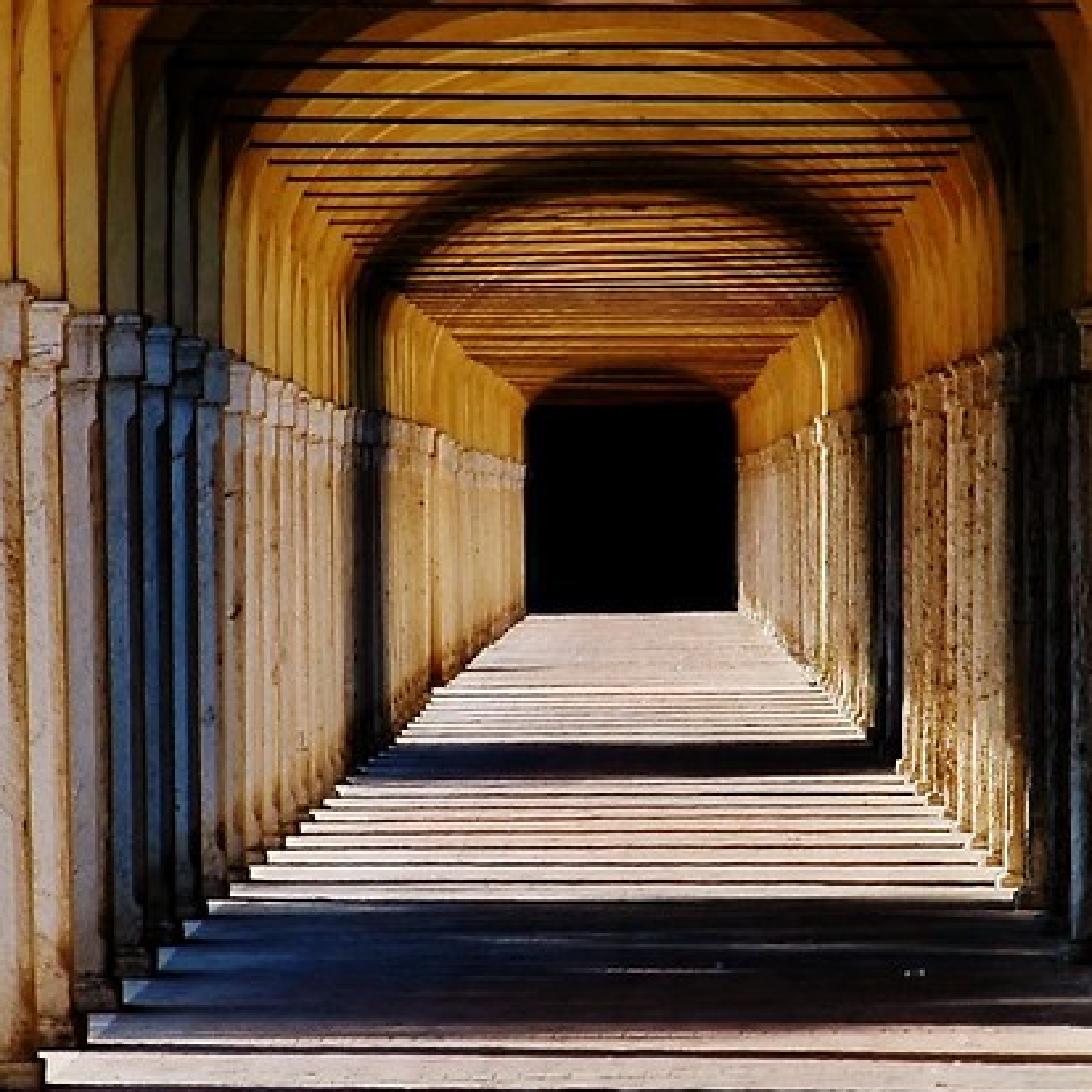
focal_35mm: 388
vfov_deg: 4.5
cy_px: 702
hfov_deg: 4.5
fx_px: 13856
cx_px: 611
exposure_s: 1/500
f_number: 7.1
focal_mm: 105
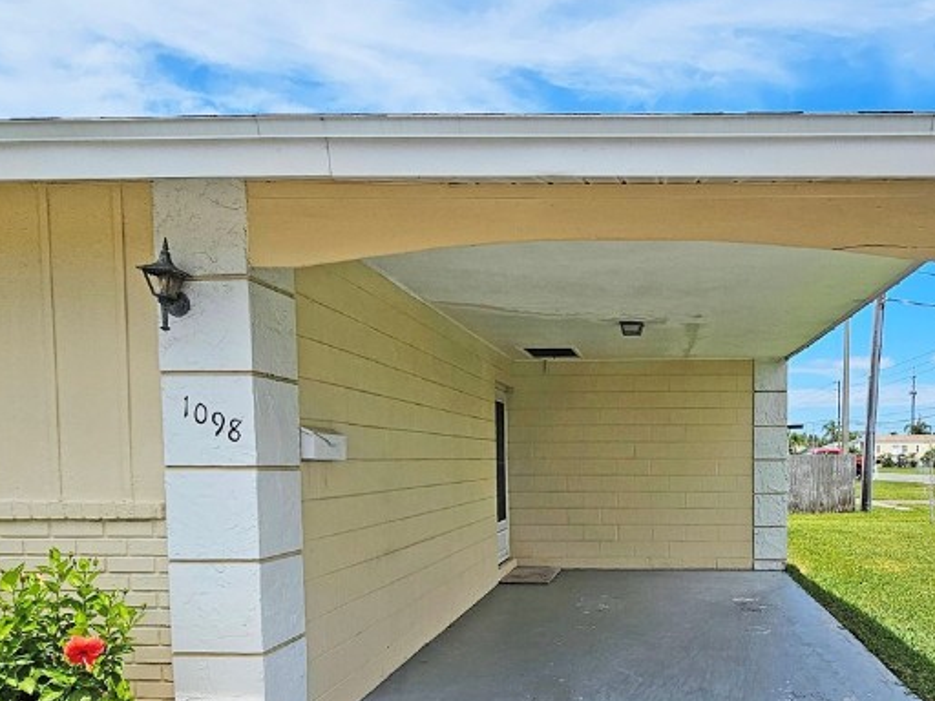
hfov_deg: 65.5
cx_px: 626
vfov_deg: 51.1
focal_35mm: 26
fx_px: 702
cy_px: 515
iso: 50
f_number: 2.2
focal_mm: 2.2
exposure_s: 1/3540
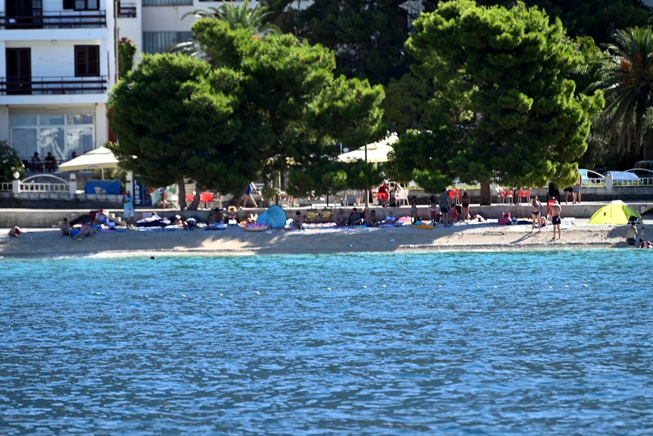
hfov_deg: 6.9
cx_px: 326
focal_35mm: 300
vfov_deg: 4.6
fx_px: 5442
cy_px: 218
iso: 180
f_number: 5.6
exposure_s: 1/320
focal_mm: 300
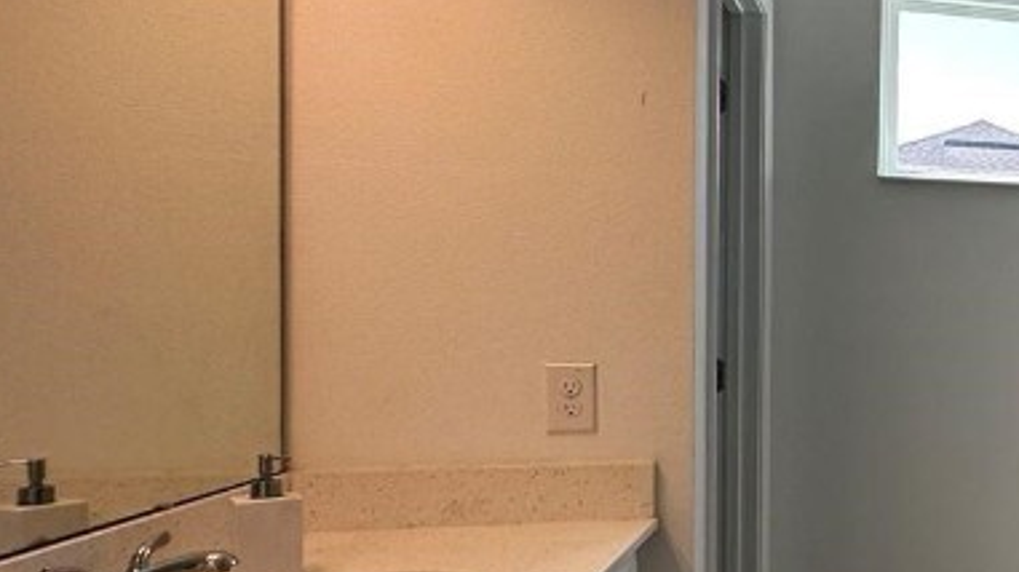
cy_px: 329
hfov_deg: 36.6
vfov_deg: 28.9
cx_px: 1252
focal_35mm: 41
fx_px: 1107
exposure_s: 1/143
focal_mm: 2.22
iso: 40
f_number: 2.2
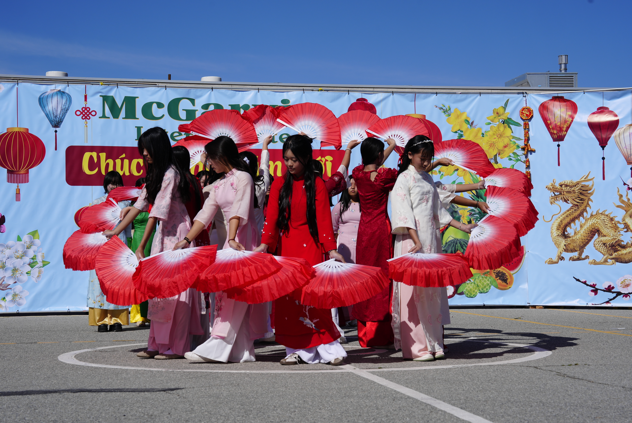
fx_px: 1230
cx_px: 316
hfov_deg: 28.8
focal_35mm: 70
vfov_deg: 19.5
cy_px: 212
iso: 250
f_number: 10
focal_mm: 70
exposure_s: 1/1250
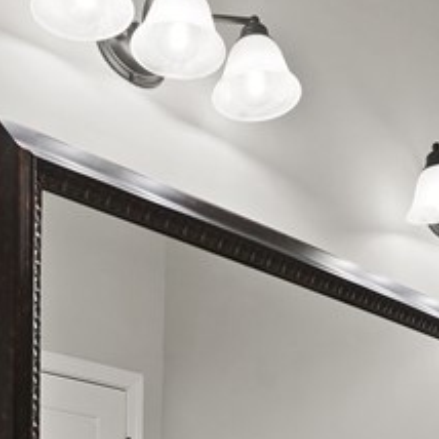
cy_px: 666
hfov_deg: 25.0
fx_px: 990
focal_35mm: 69
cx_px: 213
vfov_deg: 21.0
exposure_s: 1/6
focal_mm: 16
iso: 320
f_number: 9
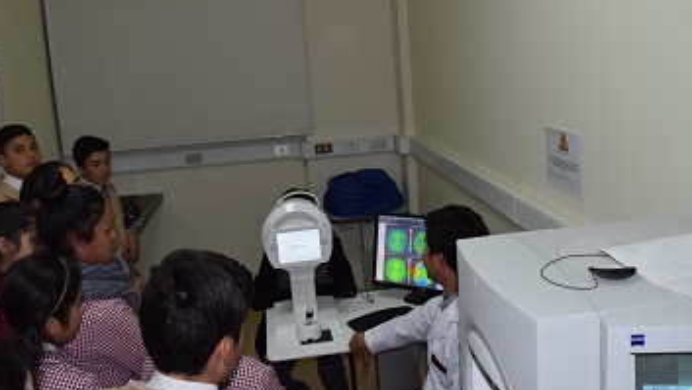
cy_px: 146
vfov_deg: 34.5
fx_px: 624
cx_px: 342
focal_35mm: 34
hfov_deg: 58.0
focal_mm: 18
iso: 800
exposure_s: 1/100
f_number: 5
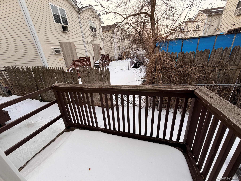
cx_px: 120
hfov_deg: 102.1
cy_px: 90
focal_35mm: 14
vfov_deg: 85.7
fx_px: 97
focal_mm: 2.22
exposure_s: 1/121
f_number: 2.2
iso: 64
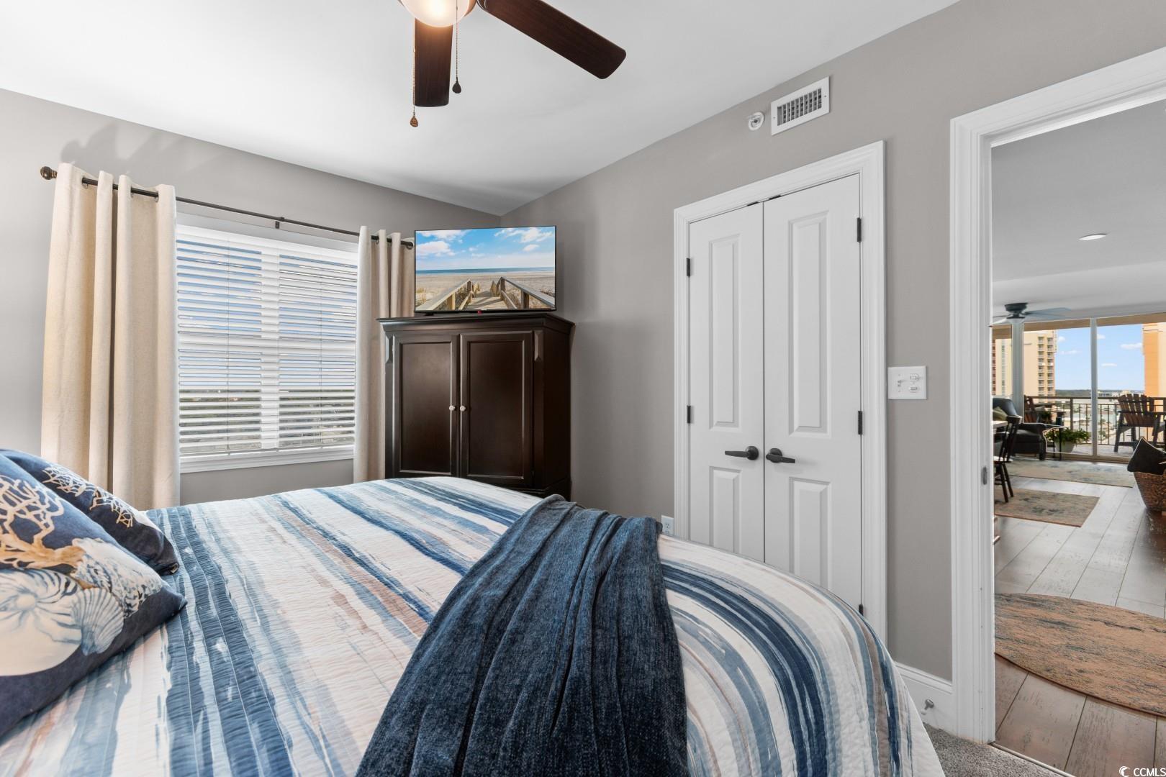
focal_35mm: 15
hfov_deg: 100.4
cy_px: 388
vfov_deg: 77.3
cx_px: 583
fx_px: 486
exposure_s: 1/4
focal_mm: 10
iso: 100
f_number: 4.5
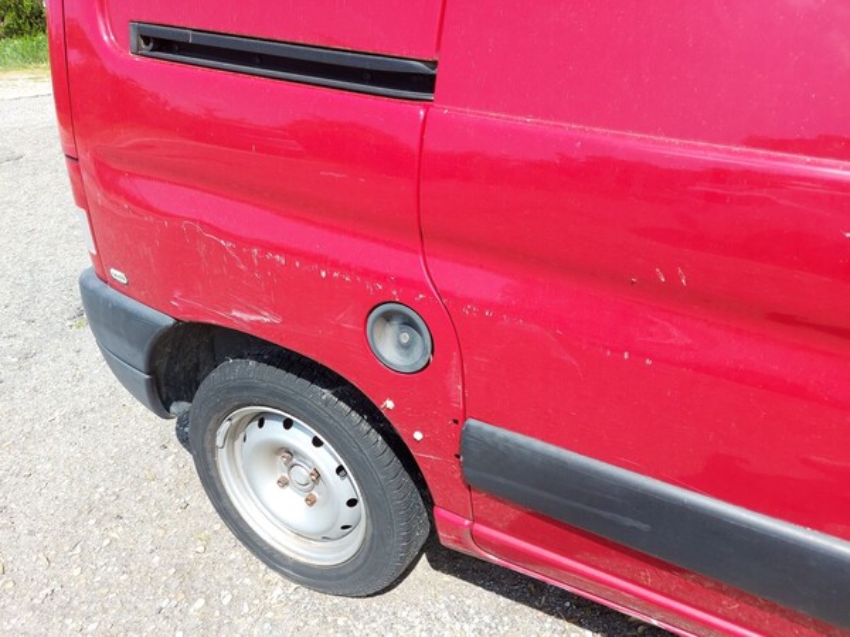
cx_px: 425
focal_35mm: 24
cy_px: 318
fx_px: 589
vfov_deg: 56.8
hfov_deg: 71.6
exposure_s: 1/528
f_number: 1.8
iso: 32
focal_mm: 5.23
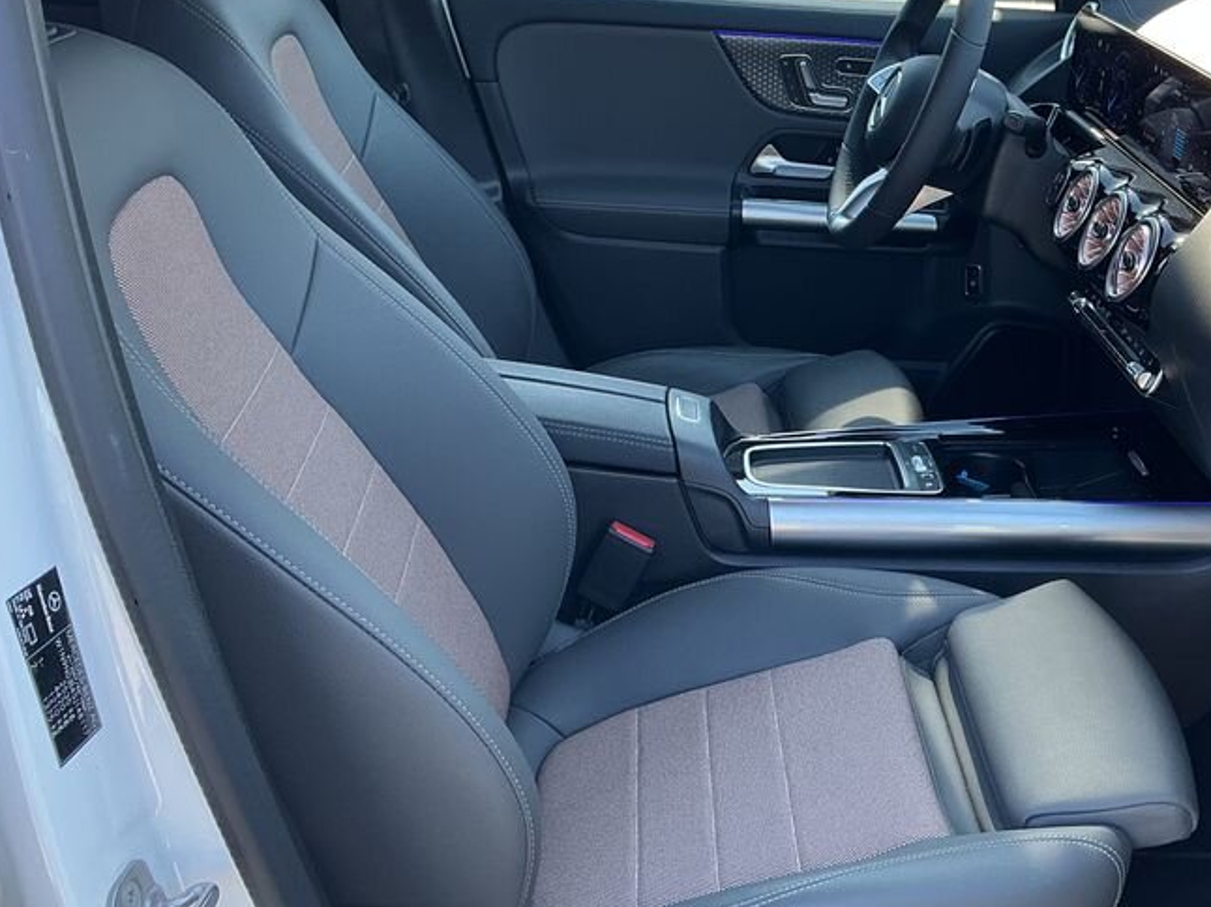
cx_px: 905
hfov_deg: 40.1
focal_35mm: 46
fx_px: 1609
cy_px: 397
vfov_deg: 31.5
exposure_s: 1/120
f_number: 1.8
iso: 32
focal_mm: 3
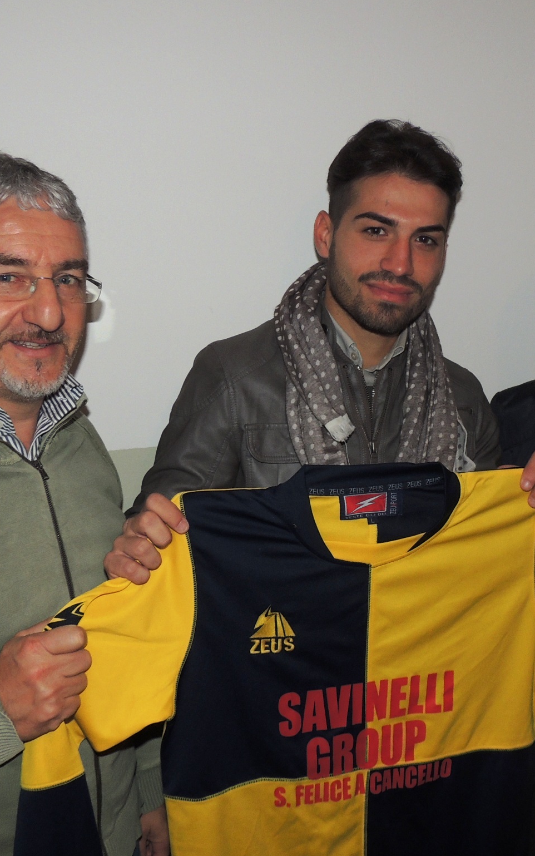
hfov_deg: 32.0
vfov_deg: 49.3
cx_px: 302
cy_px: 430
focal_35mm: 40
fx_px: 933
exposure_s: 1/30
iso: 200
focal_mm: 4.9
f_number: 3.1
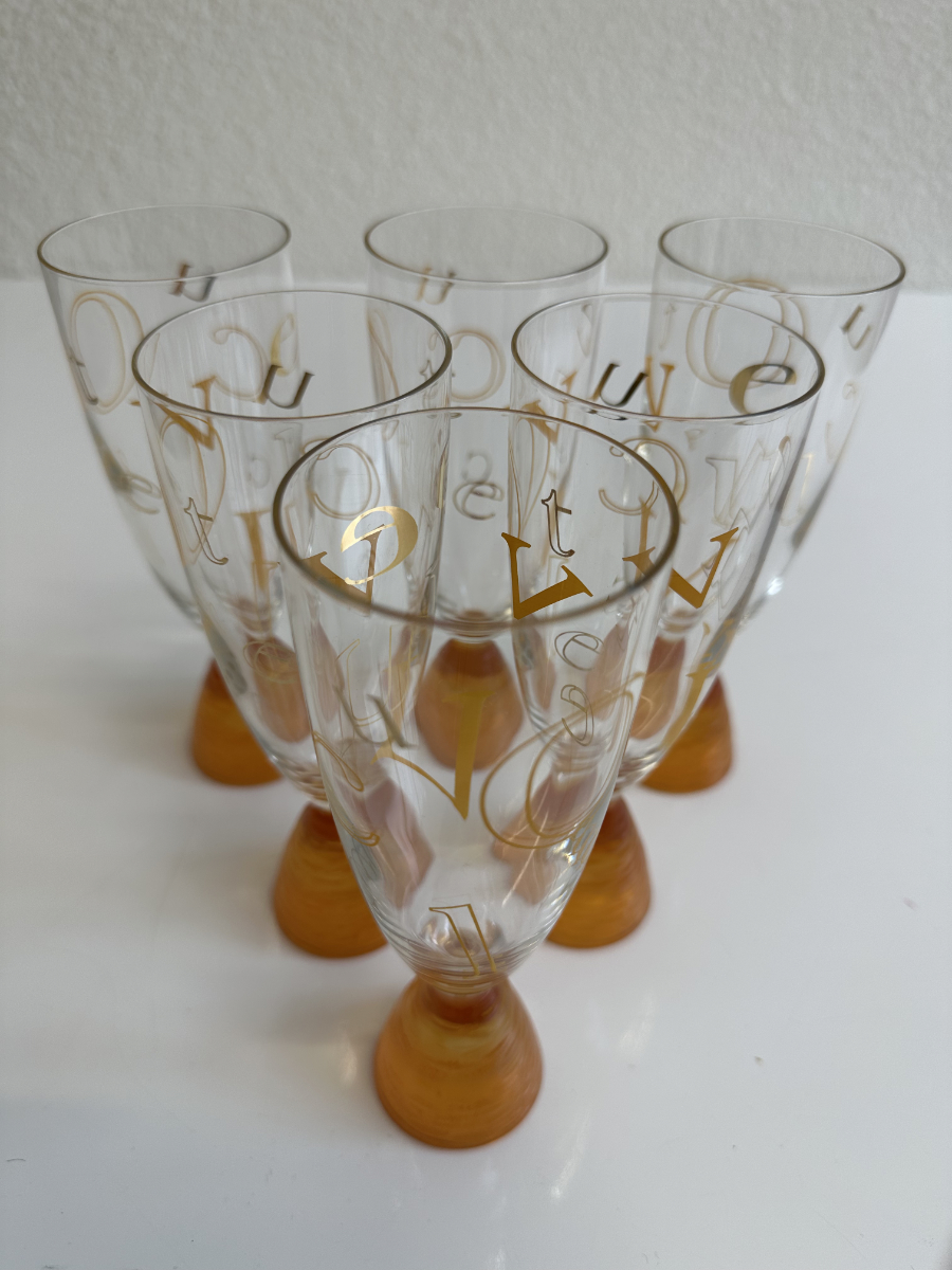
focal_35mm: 24
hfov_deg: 56.8
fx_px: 880
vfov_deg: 71.6
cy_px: 635
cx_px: 476
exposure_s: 1/161
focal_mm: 6.9
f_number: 1.8
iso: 64
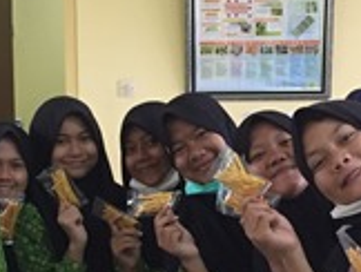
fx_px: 1034
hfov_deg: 19.8
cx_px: 179
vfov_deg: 14.9
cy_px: 213
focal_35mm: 99
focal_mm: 4.15
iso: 320
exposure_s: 1/33
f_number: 2.2
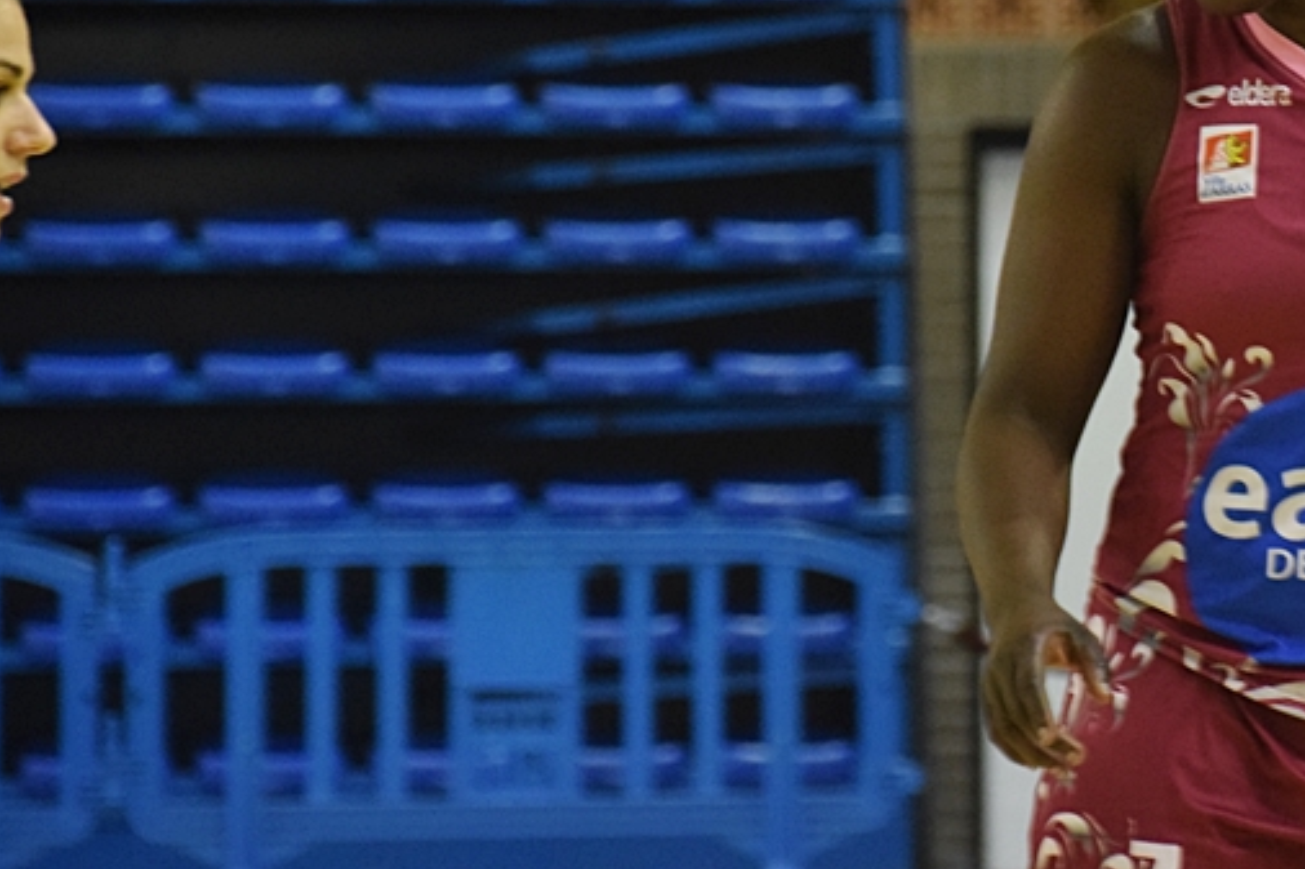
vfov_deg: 3.1
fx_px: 15978
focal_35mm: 441
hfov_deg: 4.7
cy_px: 260
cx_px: 1083
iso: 3200
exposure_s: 1/200
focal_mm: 155
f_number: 5.6
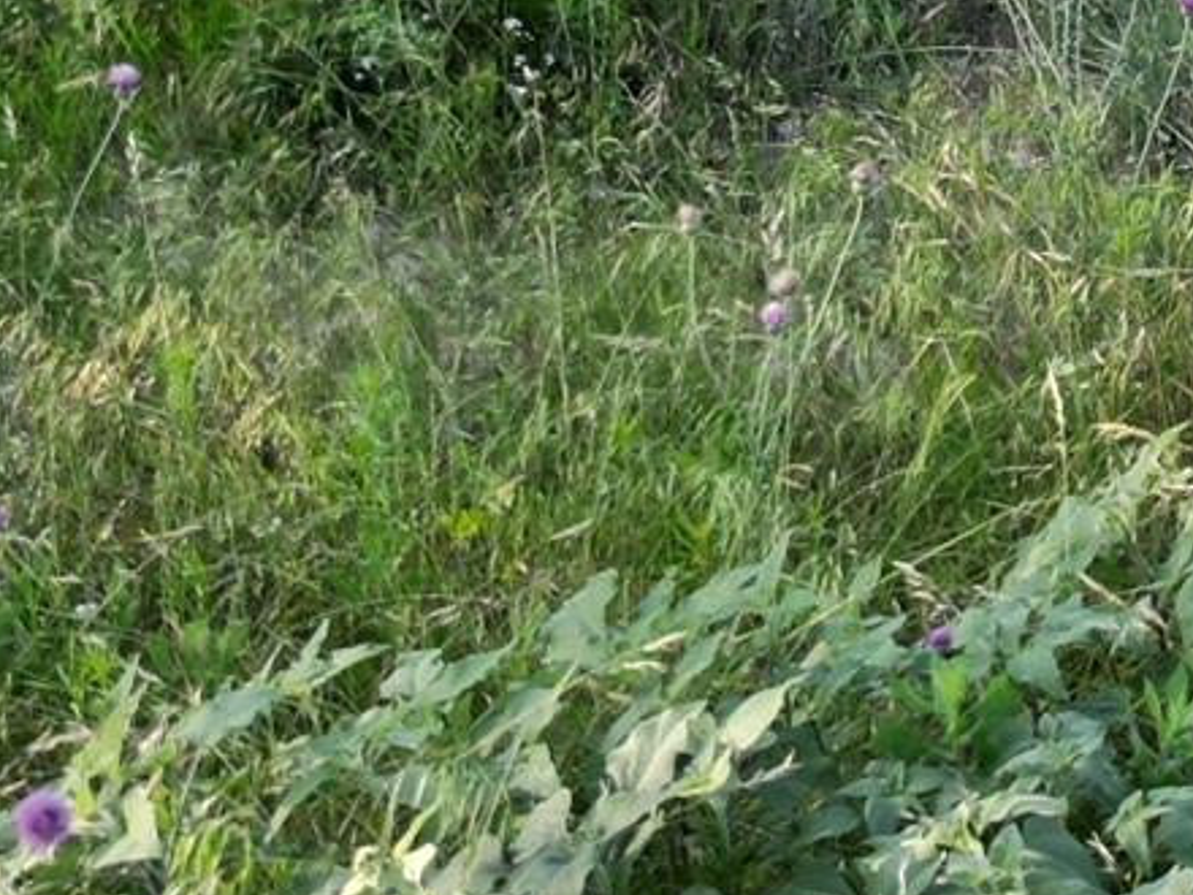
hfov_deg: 17.5
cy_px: -621
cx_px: 1160
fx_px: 3791
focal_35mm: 110
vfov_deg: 12.5
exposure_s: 1/1000
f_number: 1.7
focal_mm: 6.72
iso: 110
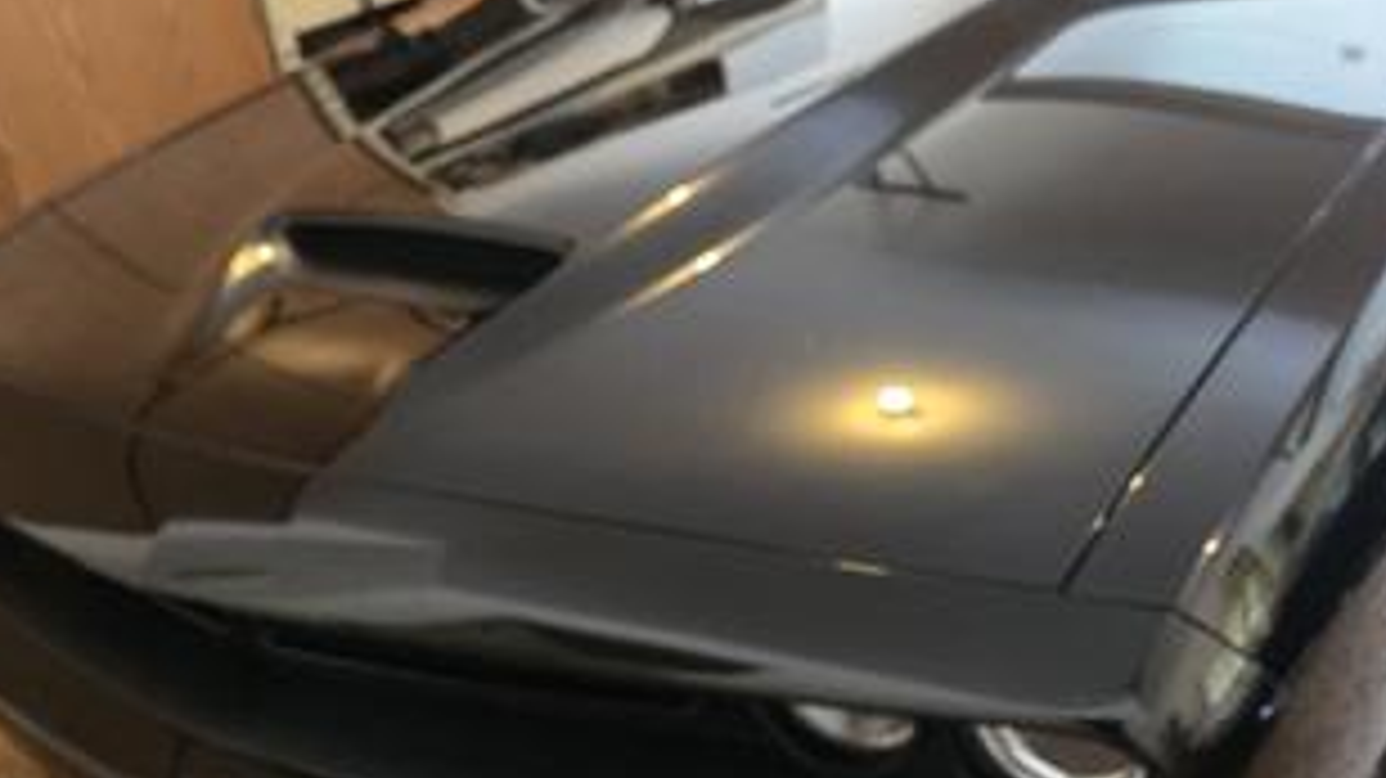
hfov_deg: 49.4
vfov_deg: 28.6
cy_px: 562
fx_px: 1506
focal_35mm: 41
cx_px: 752
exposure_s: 1/60
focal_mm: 5.4
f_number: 1.8
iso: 640
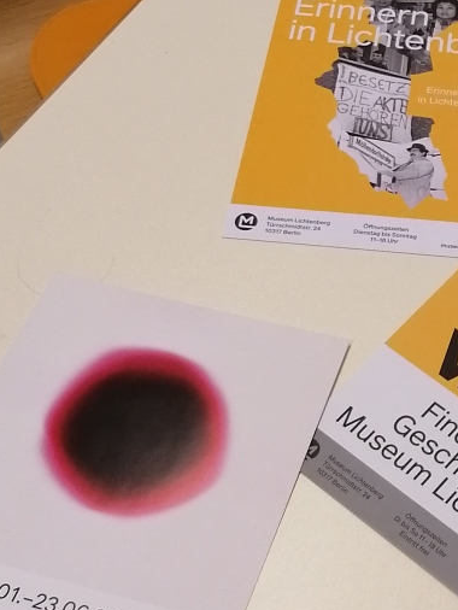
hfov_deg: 17.8
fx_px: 1410
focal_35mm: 80
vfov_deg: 24.3
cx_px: 501
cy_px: 209
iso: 160
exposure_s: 1/120
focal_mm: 4.75
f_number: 1.8
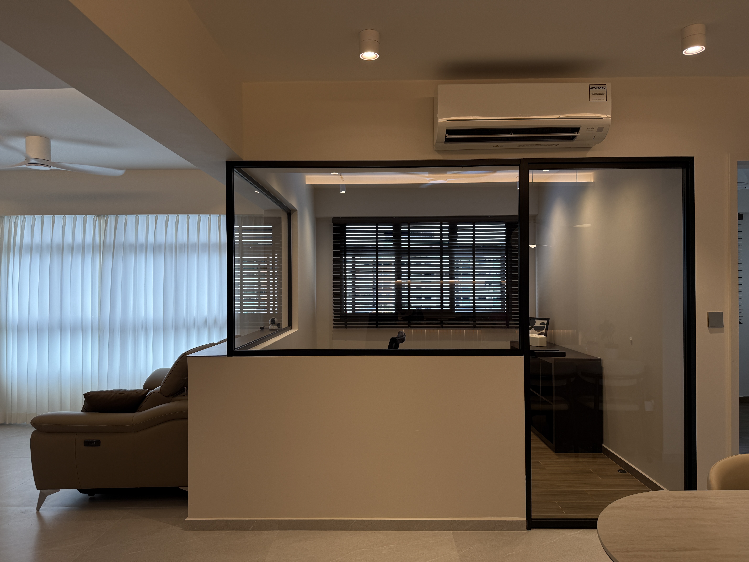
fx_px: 519
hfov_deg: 71.6
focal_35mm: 24
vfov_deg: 56.8
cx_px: 374
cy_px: 281
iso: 50
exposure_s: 1/140
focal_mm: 6.76
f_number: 1.78
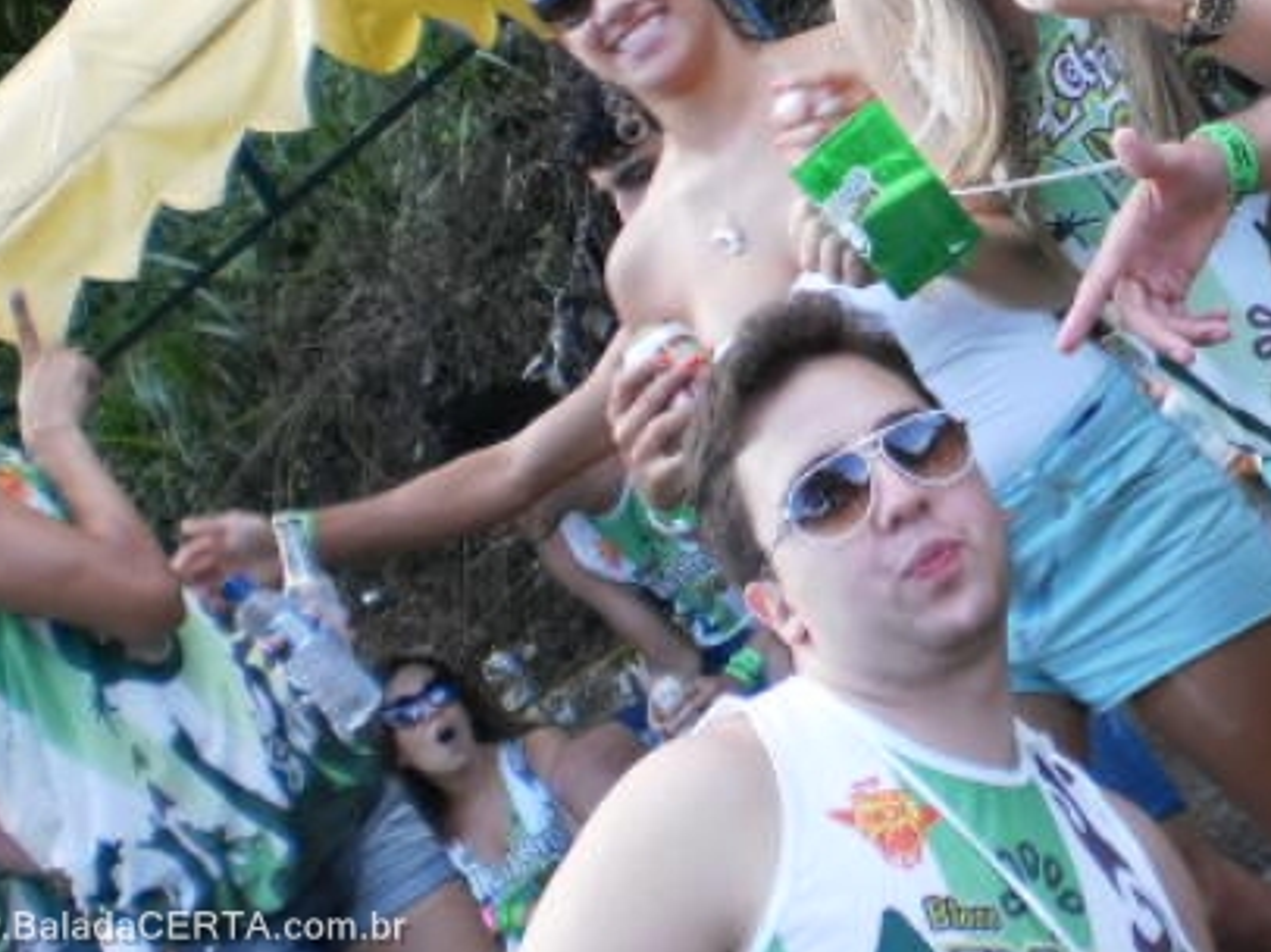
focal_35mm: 71
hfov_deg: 26.6
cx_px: 1102
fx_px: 2605
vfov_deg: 20.2
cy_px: 50
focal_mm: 6.3
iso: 100
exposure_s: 1/60
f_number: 3.1
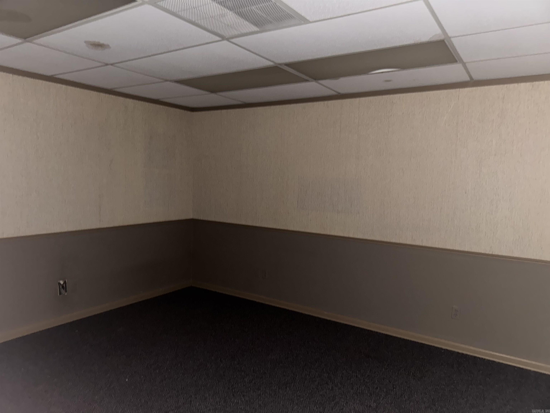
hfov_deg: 71.6
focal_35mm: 24
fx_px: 381
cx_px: 275
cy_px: 206
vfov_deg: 56.8
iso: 250
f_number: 1.78
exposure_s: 1/4
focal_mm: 6.76
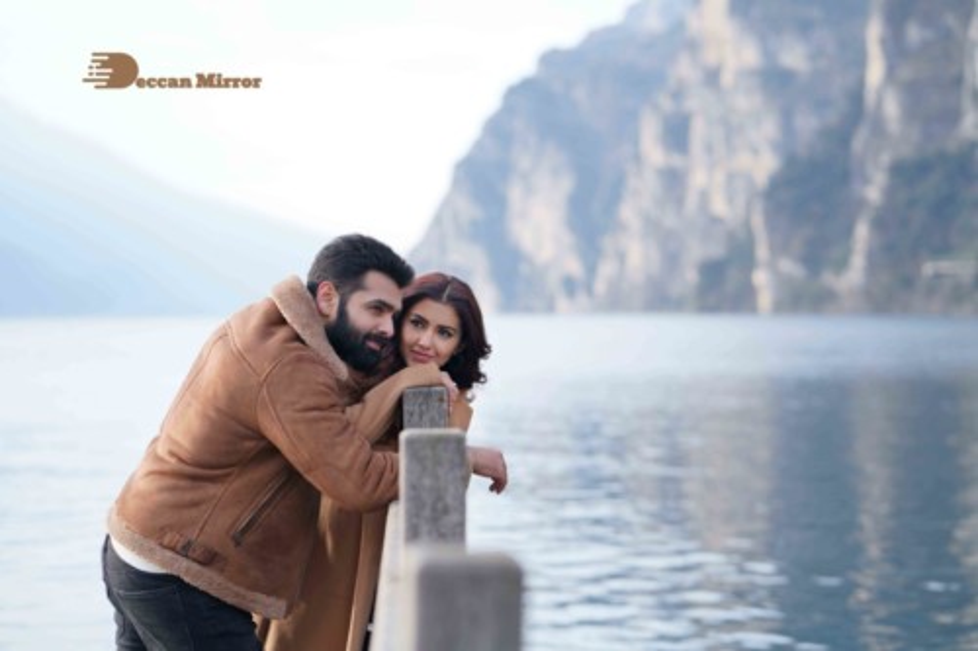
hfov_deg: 23.9
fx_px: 2308
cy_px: 326
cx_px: 489
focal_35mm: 85
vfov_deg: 16.1
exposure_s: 1/400
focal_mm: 85
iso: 100
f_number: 2.8
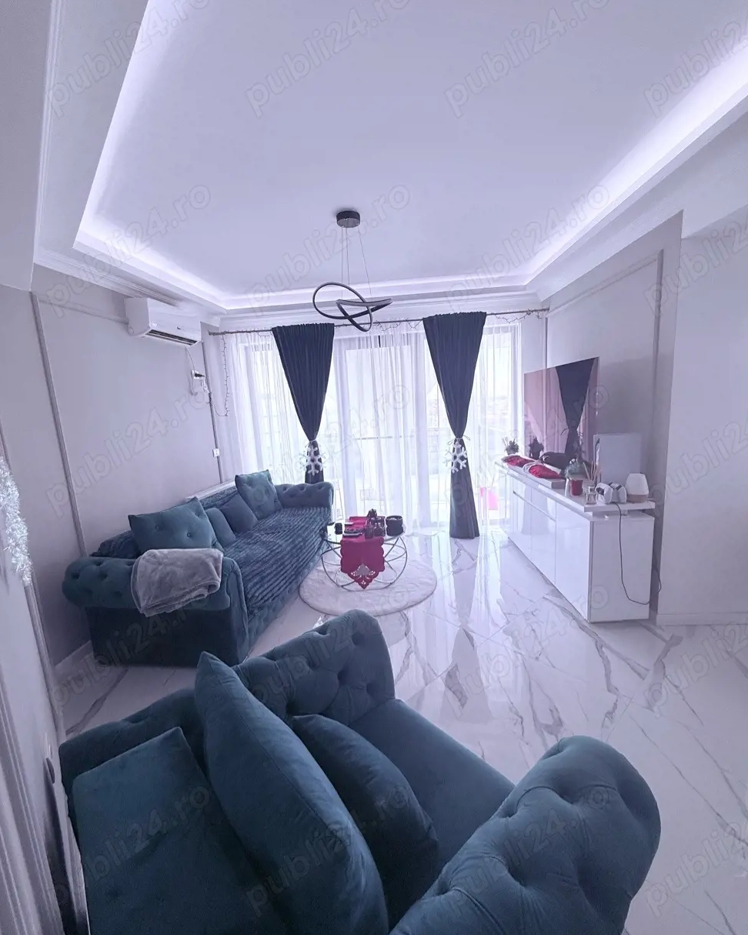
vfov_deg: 96.8
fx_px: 415
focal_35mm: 15
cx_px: 378
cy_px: 477
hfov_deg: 84.0
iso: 40
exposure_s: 1/105
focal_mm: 2.22
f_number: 2.2
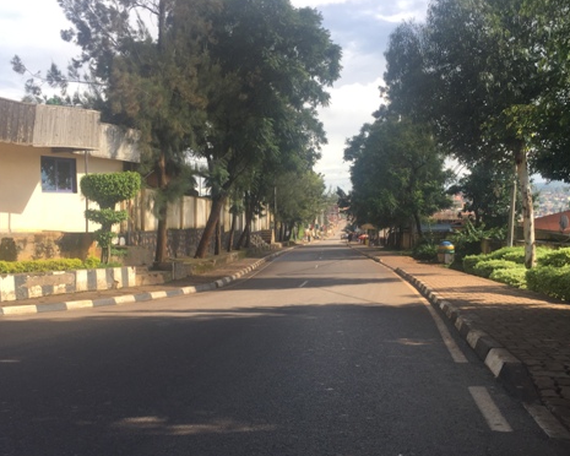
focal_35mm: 39
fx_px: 658
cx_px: 294
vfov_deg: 38.0
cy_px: 278
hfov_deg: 46.8
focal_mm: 4.15
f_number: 2.2
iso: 32
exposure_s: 1/791
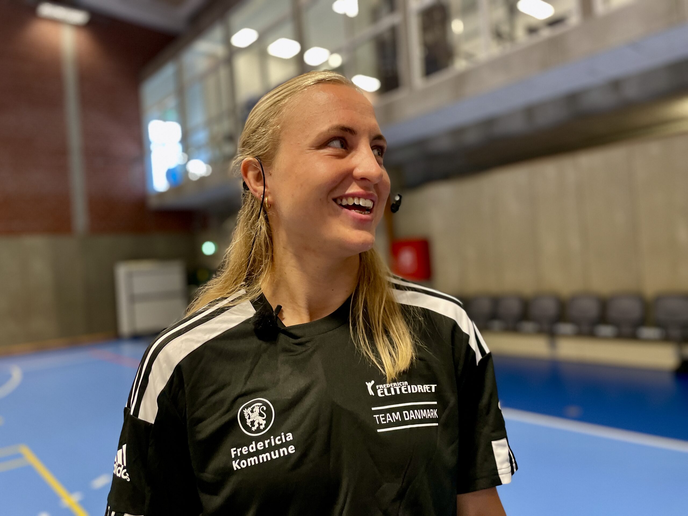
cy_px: 258
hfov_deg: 67.3
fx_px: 517
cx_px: 344
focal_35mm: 26
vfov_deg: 53.1
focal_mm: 4.2
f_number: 1.6
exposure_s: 1/46
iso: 200
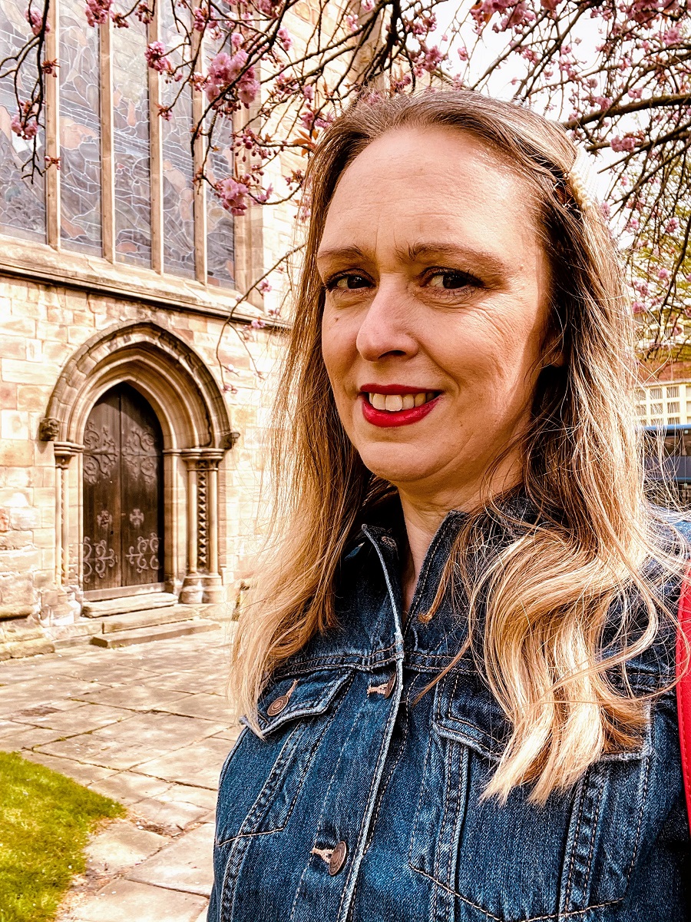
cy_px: 461
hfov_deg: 46.8
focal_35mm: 30
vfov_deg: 60.0
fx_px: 798
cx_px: 346
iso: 25
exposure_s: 1/122
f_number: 2.2
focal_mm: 2.71
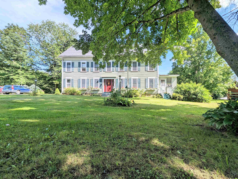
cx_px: 119
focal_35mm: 13
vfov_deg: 90.1
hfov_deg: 106.1
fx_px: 90
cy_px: 90
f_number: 2.2
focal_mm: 1.95
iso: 49
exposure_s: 1/1176
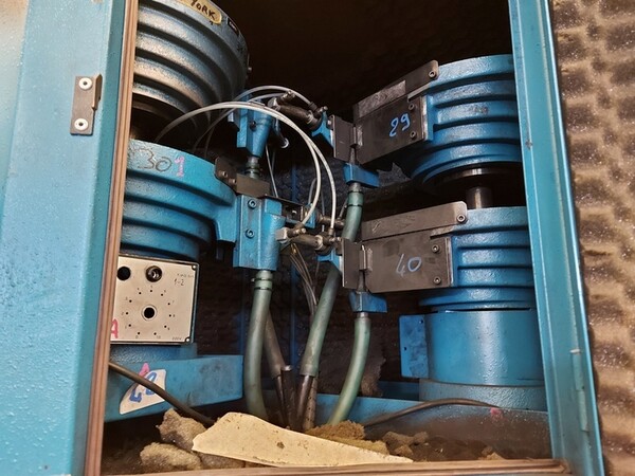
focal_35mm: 24
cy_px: 238
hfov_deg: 71.6
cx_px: 318
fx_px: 440
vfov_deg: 56.8
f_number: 1.8
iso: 500
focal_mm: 5.23
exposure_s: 1/20
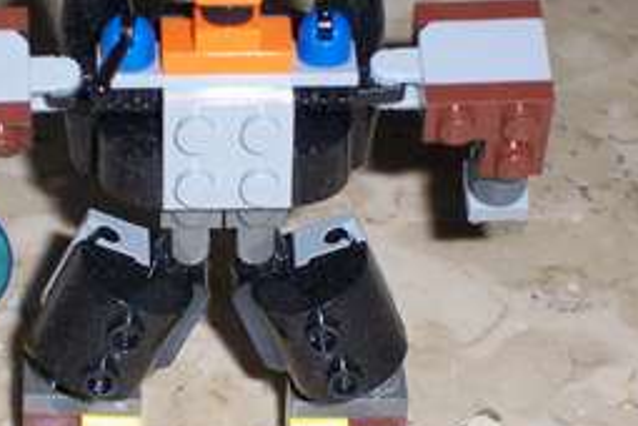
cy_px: 273
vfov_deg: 7.8
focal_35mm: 176
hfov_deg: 11.7
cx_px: 188
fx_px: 3119
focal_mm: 18.6
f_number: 4.8
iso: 125
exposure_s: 1/125
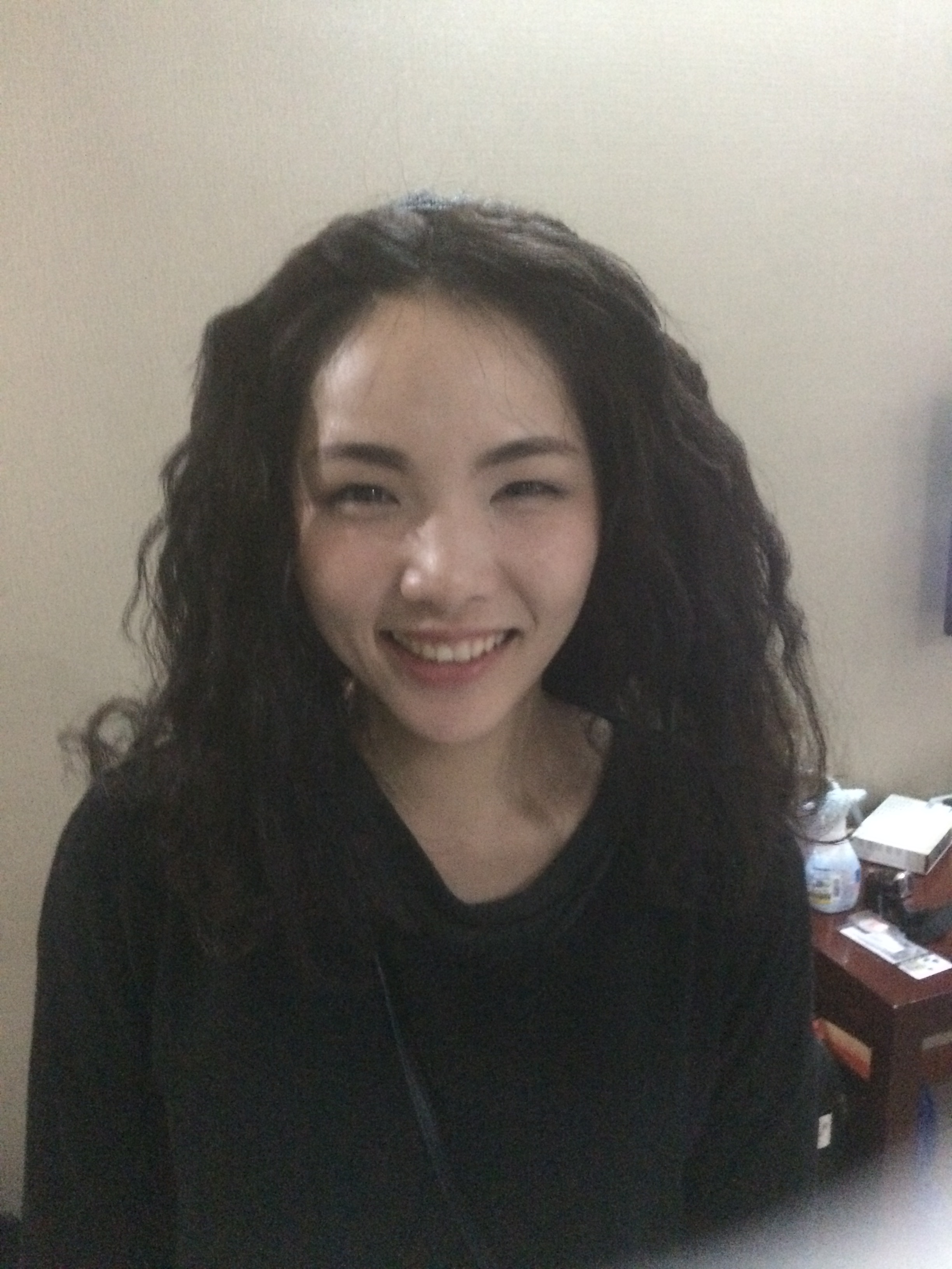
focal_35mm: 29
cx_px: 476
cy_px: 634
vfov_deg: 61.7
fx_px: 1063
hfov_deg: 48.2
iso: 1600
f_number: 2.2
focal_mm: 4.15
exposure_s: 1/17
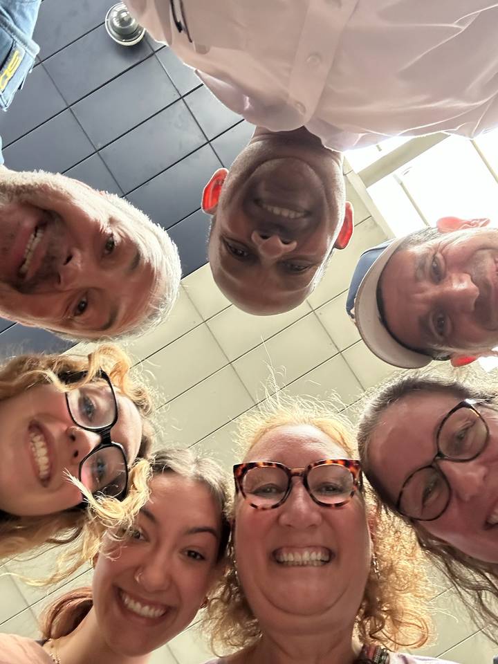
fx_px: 575
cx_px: 249
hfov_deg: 46.8
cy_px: 332
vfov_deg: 60.0
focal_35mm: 30
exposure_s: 1/60
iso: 320
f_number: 1.9
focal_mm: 2.69
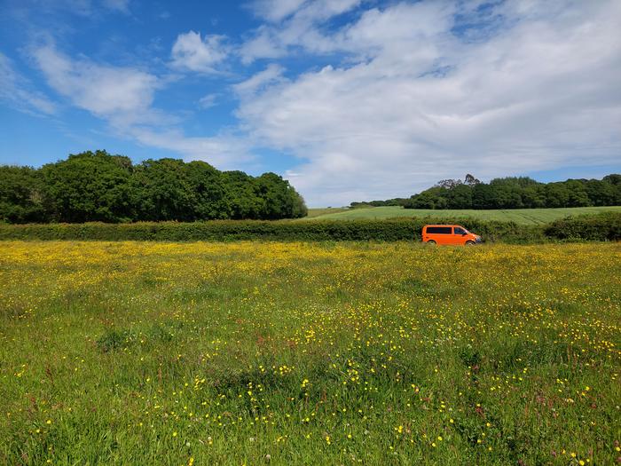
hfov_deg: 69.4
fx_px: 448
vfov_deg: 54.9
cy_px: 233
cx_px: 310
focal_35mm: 25
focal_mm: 5.23
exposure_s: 1/2826
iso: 40
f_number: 1.8
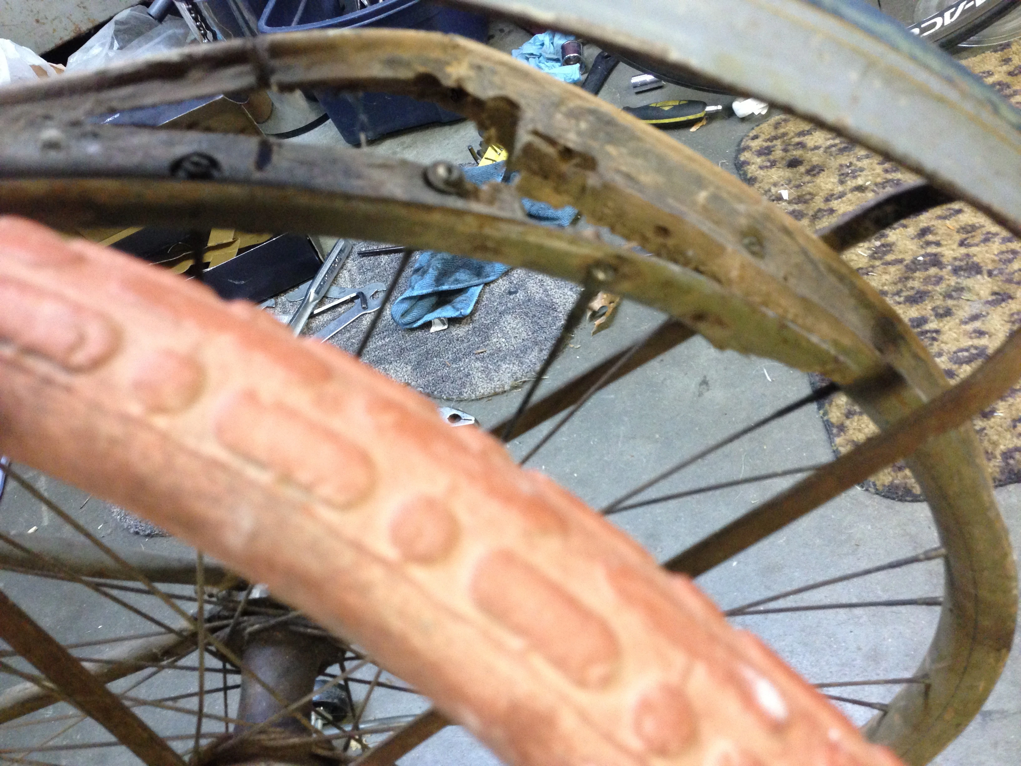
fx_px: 973
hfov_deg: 55.4
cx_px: 510
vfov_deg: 42.9
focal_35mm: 33
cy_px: 383
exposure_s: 1/20
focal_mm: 4.13
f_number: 2.4
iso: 320
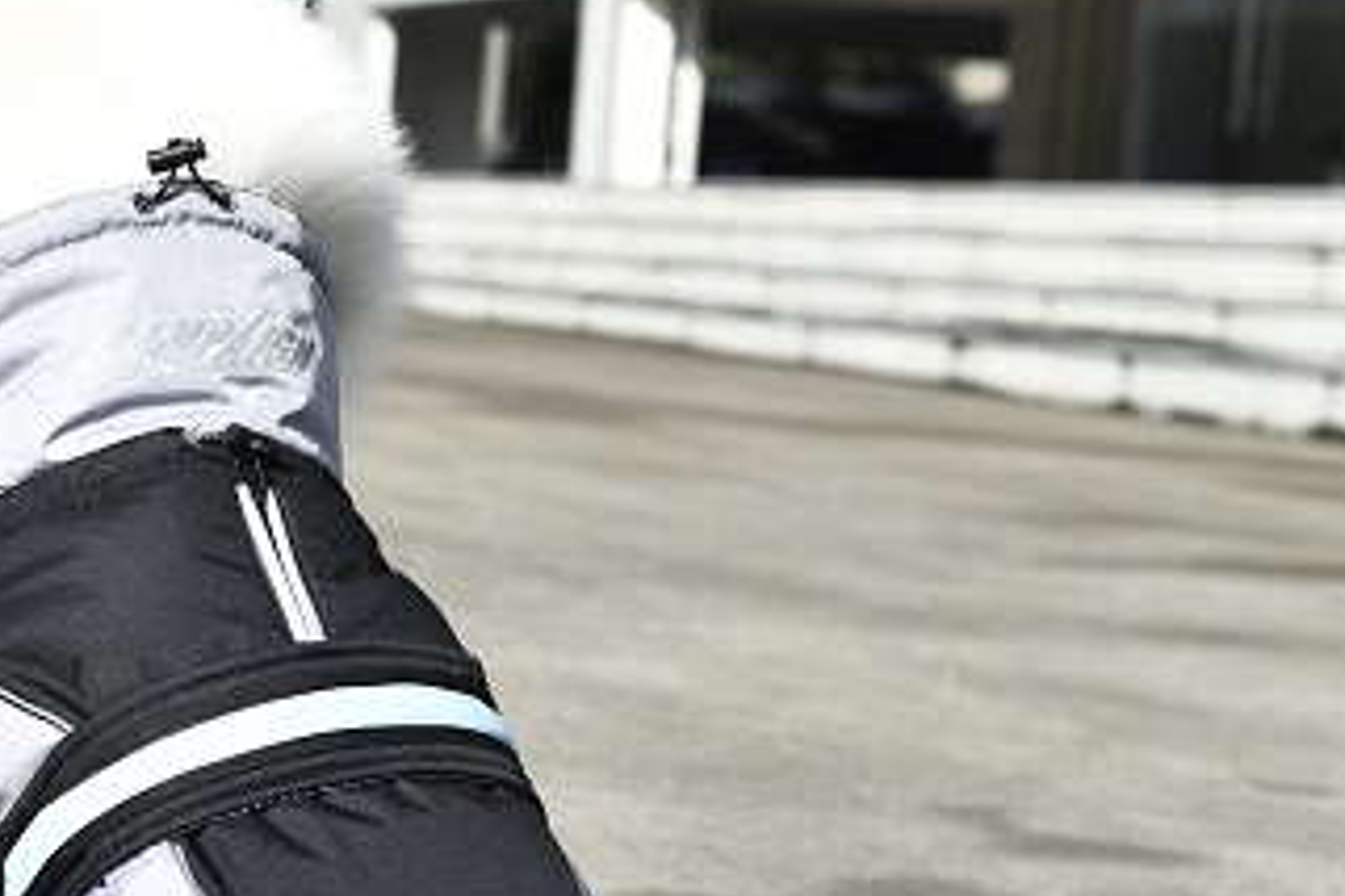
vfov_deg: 11.7
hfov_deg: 17.3
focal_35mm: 117
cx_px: 230
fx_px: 4371
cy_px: 720
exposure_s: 1/400
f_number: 6.3
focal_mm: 50
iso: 100
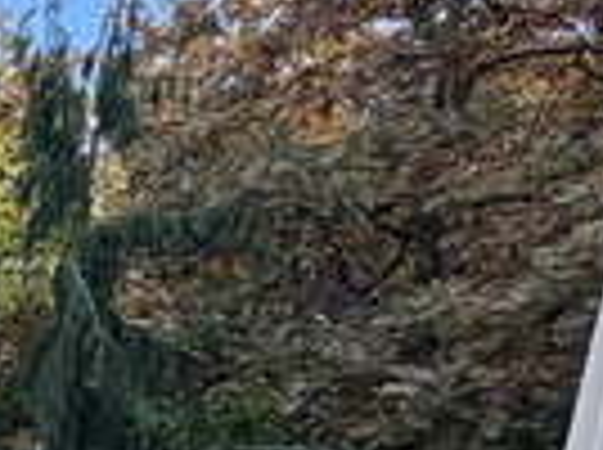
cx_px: -1242
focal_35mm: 107
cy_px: 855
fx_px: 1861
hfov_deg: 11.0
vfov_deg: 12.4
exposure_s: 1/453
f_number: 2.2
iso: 64
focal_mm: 2.22
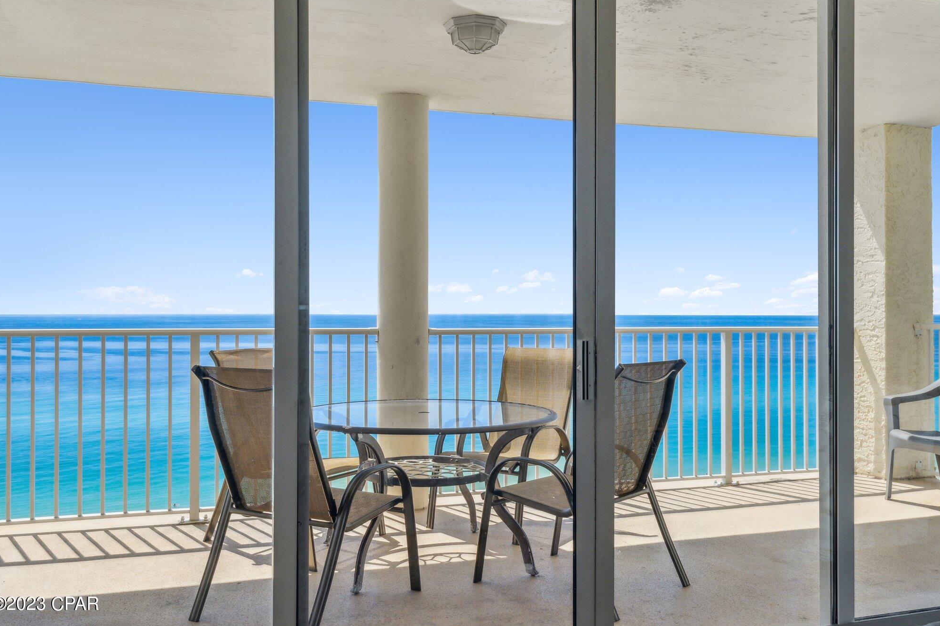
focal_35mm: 31
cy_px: 310
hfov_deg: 60.3
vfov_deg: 42.3
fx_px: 809
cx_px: 476
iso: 400
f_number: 9
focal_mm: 20
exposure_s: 1/800
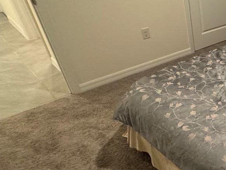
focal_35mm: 38
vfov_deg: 37.6
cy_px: 68
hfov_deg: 34.2
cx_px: 297
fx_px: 248
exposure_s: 1/60
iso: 500
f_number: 2.2
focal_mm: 2.22
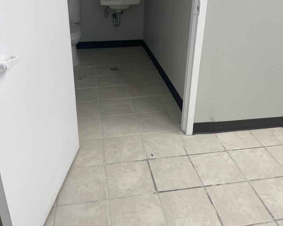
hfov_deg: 54.2
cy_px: 72
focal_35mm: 33
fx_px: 276
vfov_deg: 43.8
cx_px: 141
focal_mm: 5.1
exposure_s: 1/120
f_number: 1.6
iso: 125
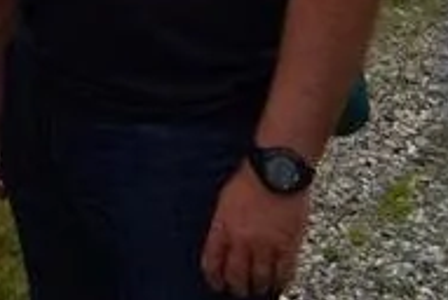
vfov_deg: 8.2
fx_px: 1894
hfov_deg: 11.2
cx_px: -647
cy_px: -483
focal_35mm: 152
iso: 200
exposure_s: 1/320
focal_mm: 18
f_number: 9
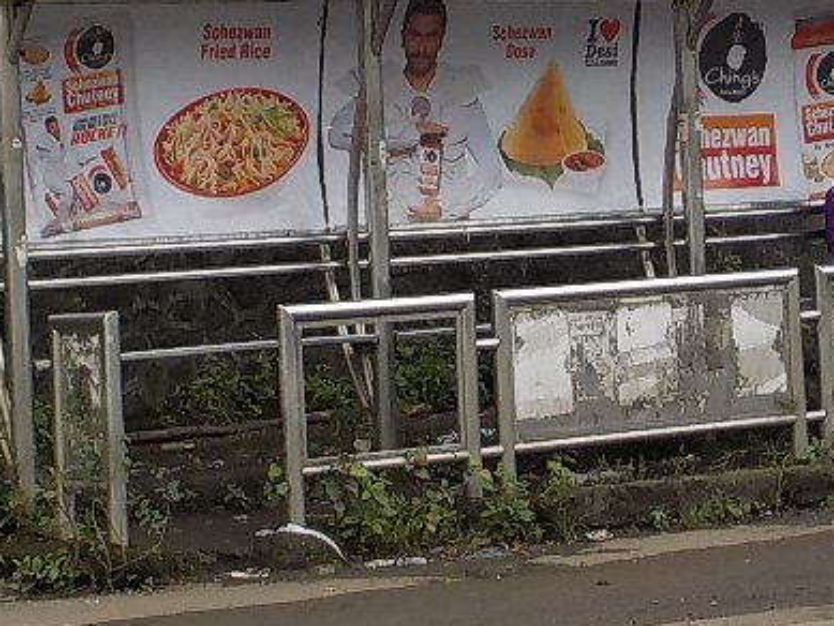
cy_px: 109
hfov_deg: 13.5
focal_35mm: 146
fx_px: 3519
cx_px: 572
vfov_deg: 10.1
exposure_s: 1/200
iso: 125
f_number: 5.3
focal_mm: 9.7
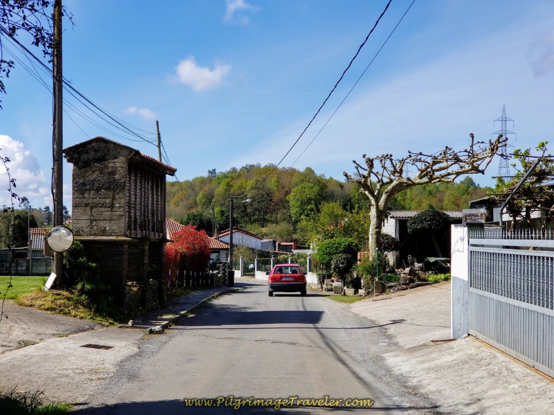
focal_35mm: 52
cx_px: 277
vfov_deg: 28.0
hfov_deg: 36.8
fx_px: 832
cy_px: 208
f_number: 2.4
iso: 25
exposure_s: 1/838
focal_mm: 6
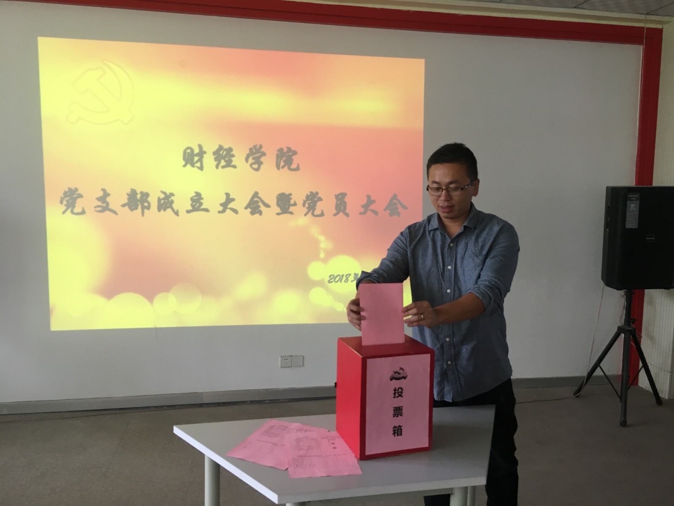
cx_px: 337
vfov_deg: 48.2
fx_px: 565
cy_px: 253
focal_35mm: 29
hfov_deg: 61.7
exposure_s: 1/33
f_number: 2.2
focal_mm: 4.15
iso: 100
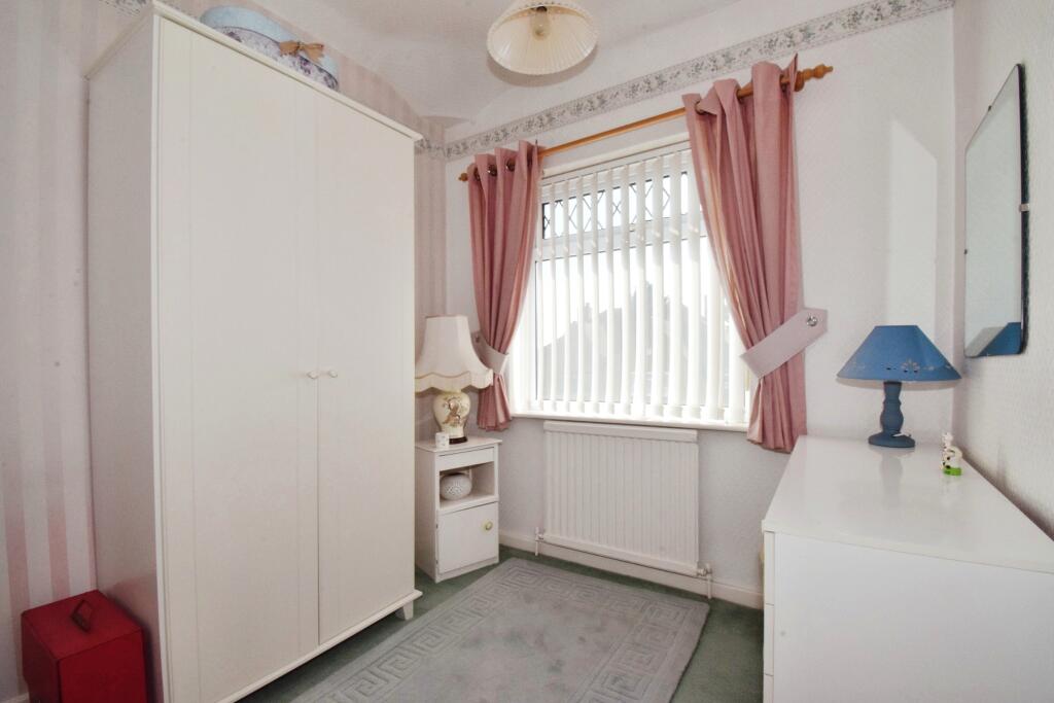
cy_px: 352
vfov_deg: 77.3
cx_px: 527
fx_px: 439
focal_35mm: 15
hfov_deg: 100.4
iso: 1000
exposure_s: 1/160
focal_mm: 10
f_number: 22
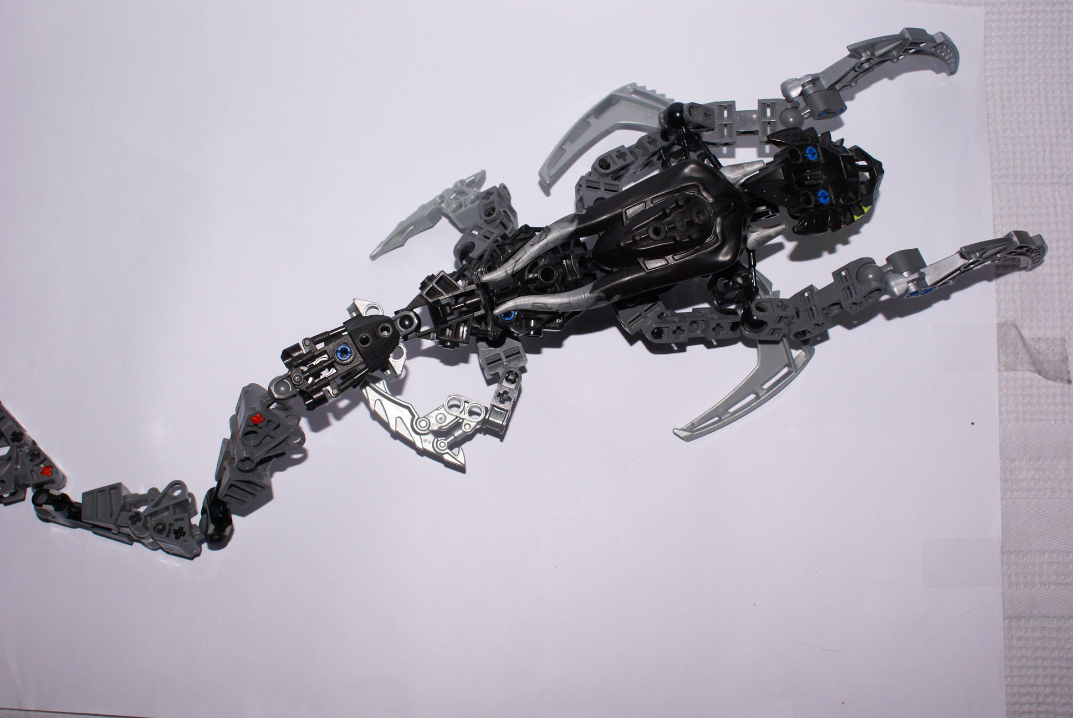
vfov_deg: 34.3
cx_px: 536
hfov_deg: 49.5
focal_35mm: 39
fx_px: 1164
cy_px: 359
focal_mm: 26
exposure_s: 1/60
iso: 400
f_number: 5.6
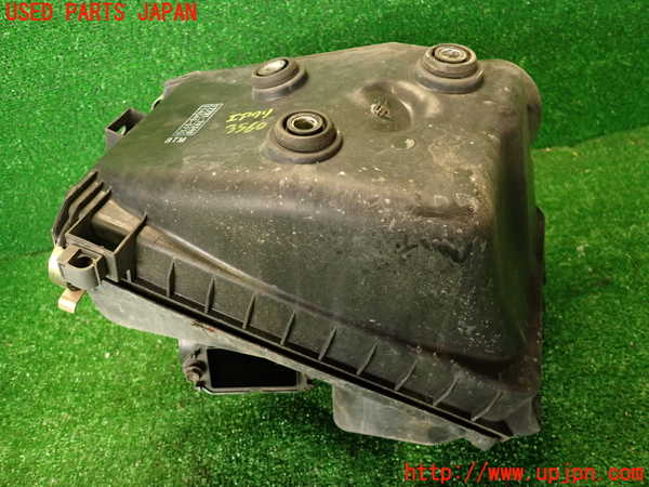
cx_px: 324
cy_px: 244
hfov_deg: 69.4
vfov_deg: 54.9
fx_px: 469
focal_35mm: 25
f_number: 2
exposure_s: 1/30
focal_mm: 4.5
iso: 320
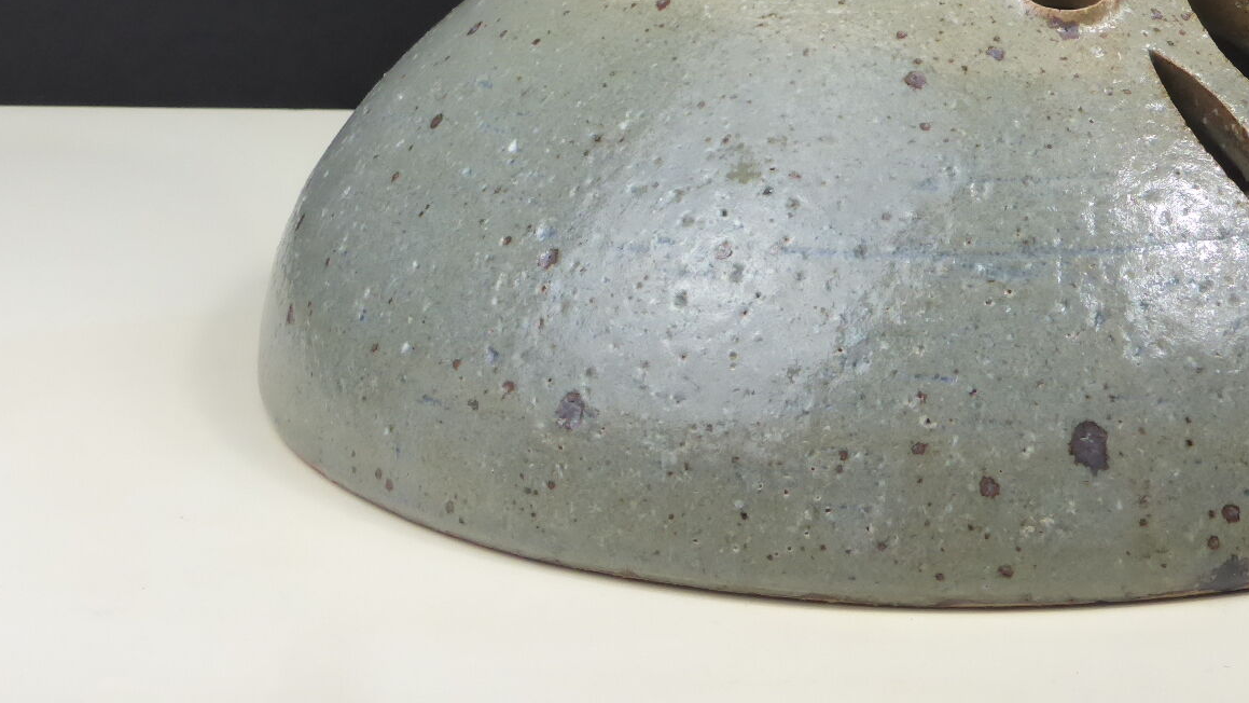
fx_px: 3444
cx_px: 890
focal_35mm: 104
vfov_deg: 11.6
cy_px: 56
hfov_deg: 20.4
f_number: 4.6
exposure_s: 1/60
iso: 400
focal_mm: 9.7
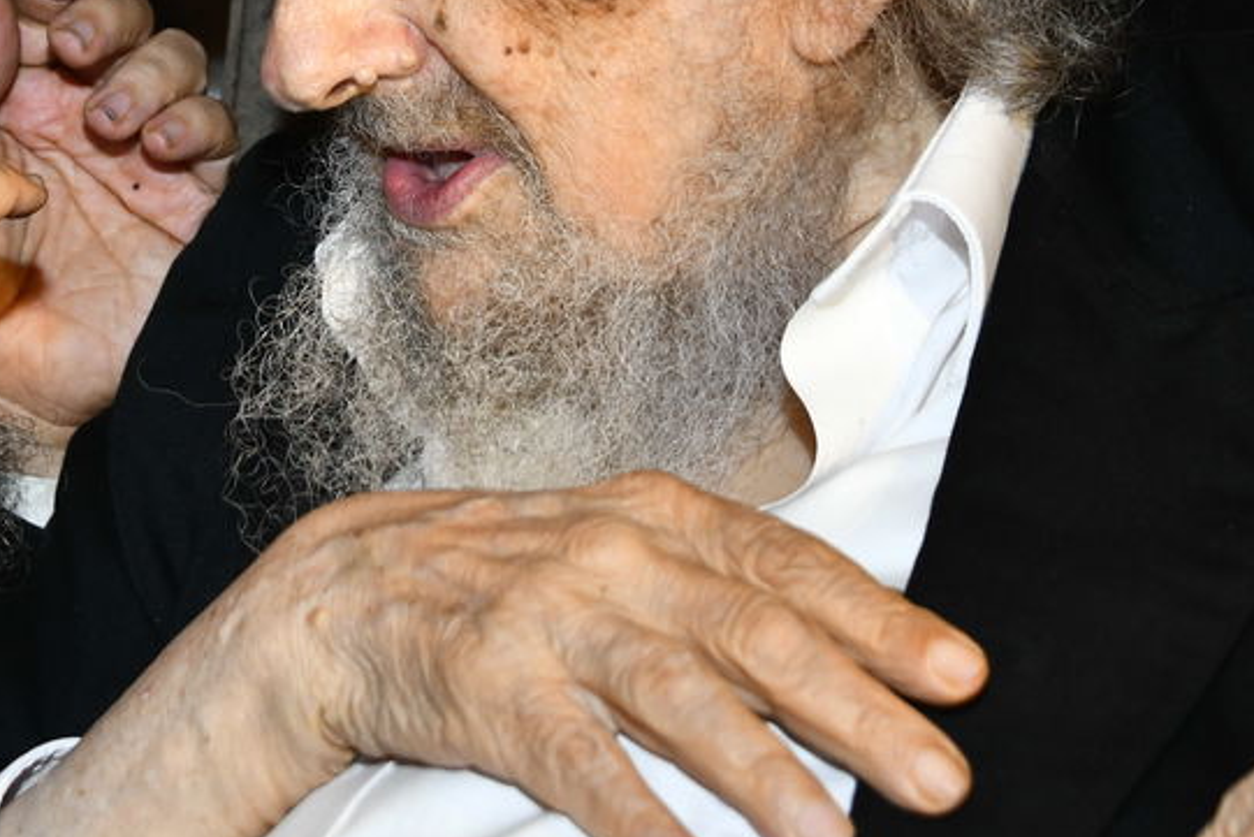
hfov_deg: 11.3
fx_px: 6306
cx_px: 139
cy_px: -96
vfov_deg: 7.5
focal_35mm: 181
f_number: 5.6
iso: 640
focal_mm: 70
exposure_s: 1/100
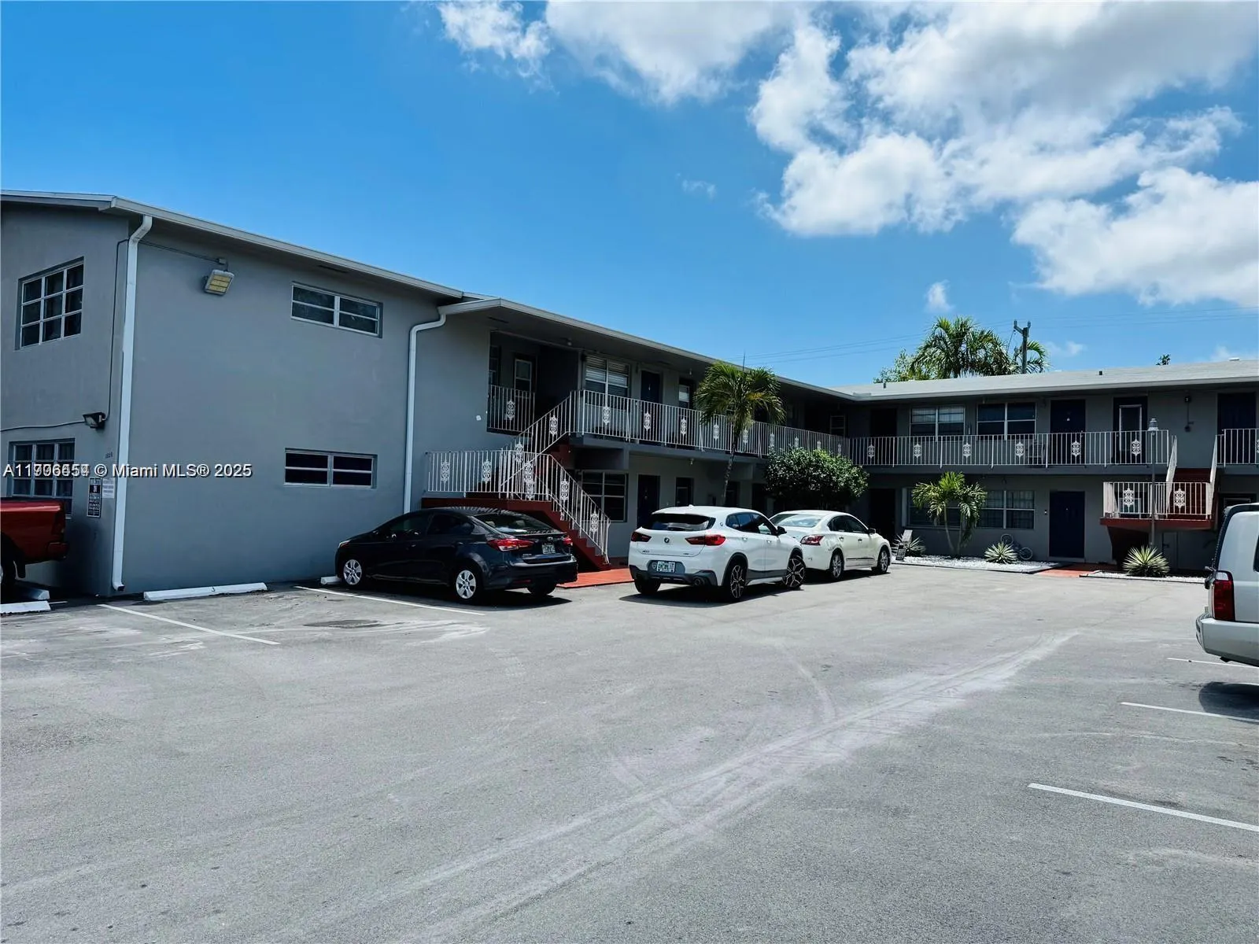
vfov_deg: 56.8
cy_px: 472
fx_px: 873
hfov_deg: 71.6
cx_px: 630
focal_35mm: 24
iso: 80
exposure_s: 1/6410
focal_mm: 6.76
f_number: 1.78
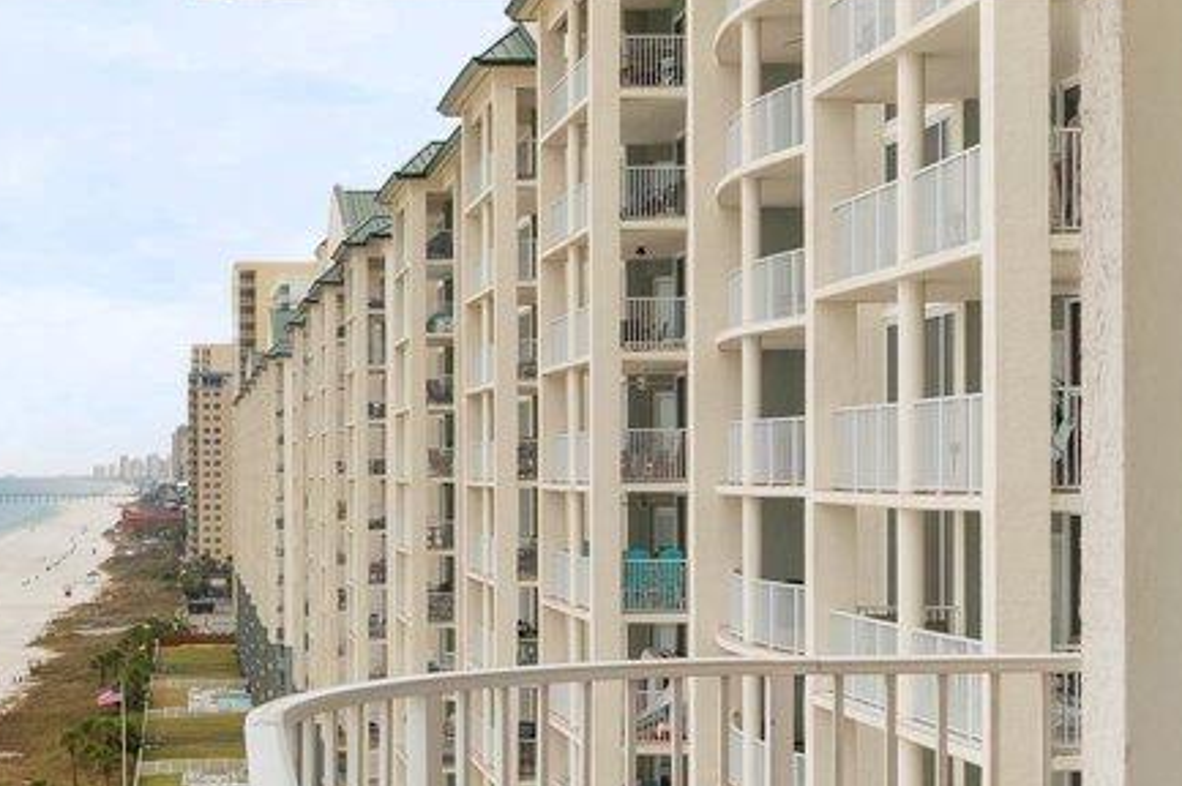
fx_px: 2329
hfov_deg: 27.8
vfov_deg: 19.1
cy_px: 517
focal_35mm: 71
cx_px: 218
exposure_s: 1/1.67
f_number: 8
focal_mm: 10
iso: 100
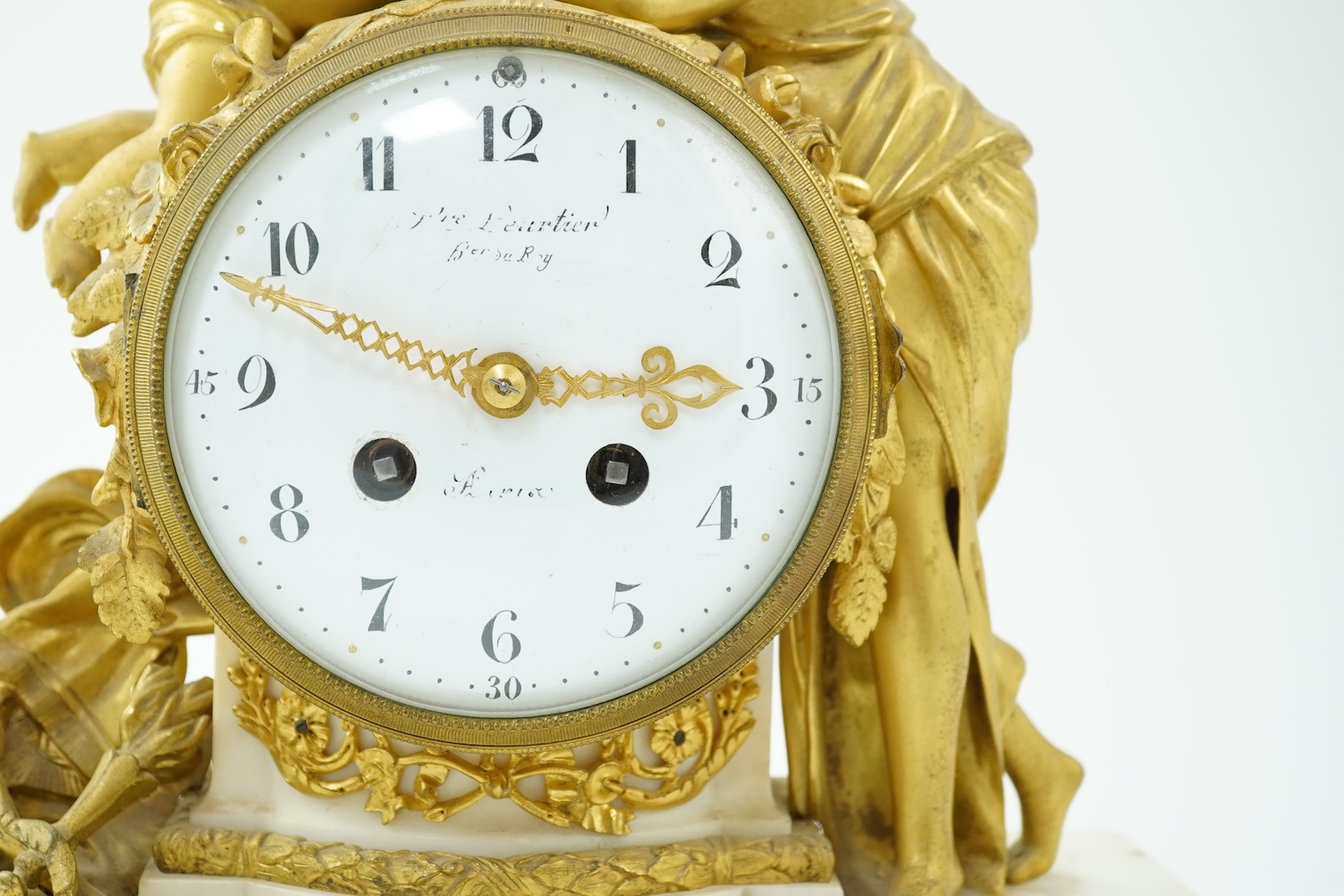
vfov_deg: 23.4
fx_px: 2165
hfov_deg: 34.4
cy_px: 416
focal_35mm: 58
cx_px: 561
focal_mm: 30
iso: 640
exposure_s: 1/60
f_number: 7.1
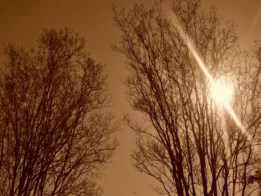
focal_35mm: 43
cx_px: 128
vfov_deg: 33.6
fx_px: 324
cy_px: 99
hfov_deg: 43.9
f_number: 13
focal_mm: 26
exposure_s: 1/800
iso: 100
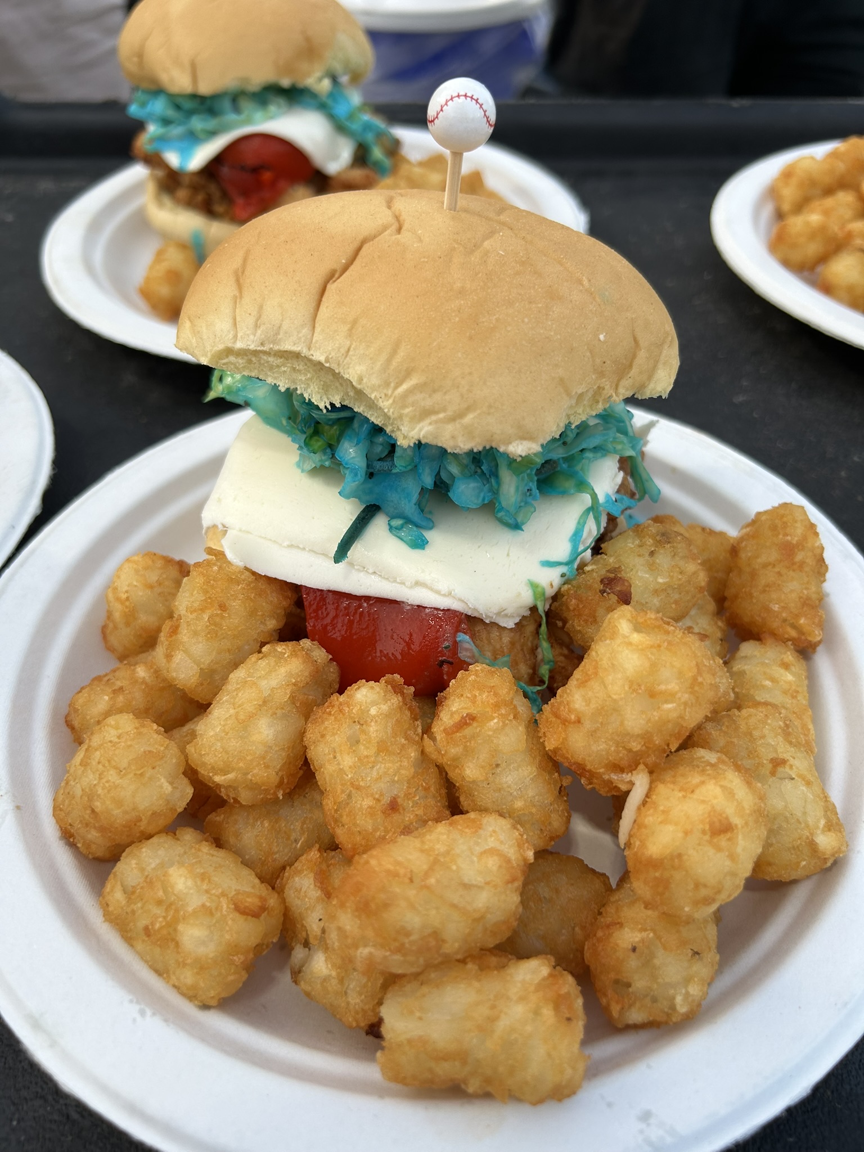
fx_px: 865
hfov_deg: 53.1
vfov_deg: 67.3
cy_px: 576
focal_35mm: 26
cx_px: 432
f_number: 1.5
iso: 40
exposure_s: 1/200
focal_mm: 5.7
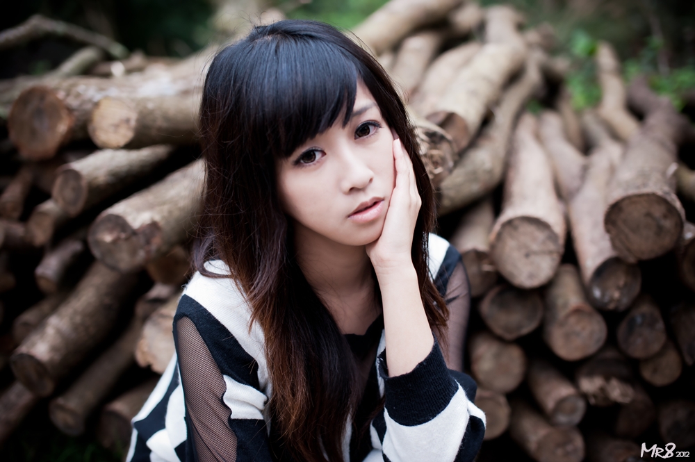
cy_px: 231
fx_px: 964
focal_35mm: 50
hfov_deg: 39.6
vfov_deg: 26.9
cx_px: 348
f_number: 2.2
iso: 800
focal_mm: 50
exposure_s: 1/500
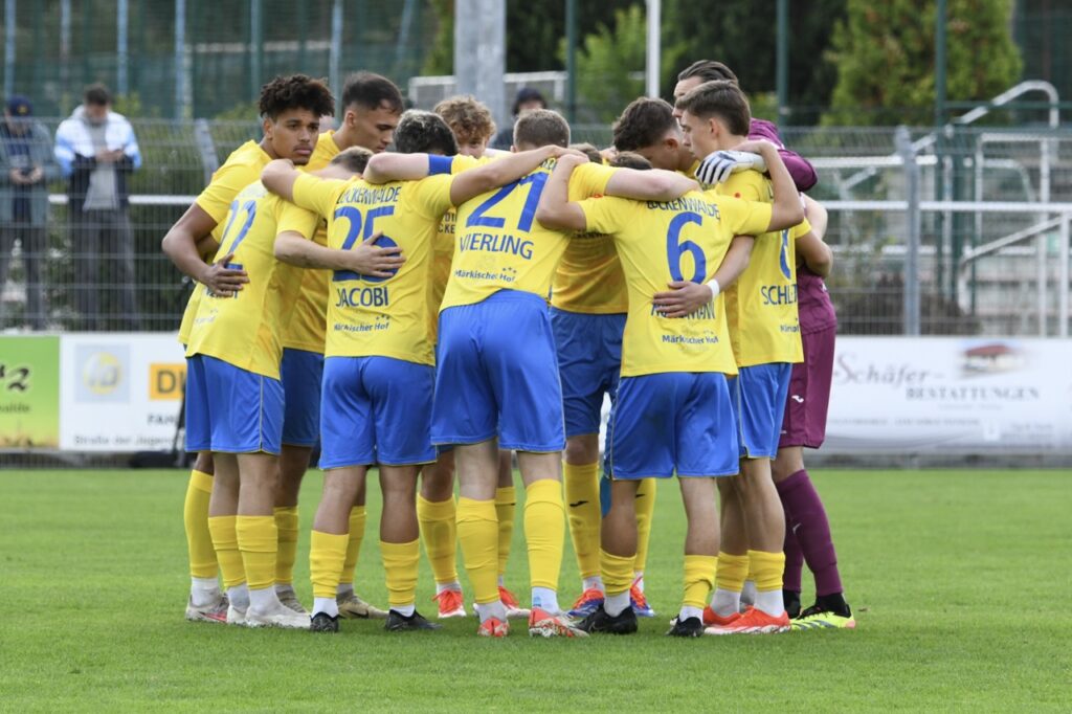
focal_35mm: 200
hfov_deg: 10.3
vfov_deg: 6.9
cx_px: 536
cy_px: 357
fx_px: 5953
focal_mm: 200
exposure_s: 1/800
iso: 2000
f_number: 5.6
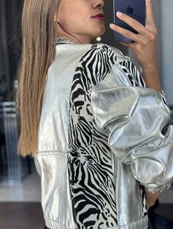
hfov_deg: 19.2
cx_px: 85
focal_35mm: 77
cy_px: 115
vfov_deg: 25.3
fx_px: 512
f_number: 1.78
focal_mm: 6.86
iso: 64
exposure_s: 1/141
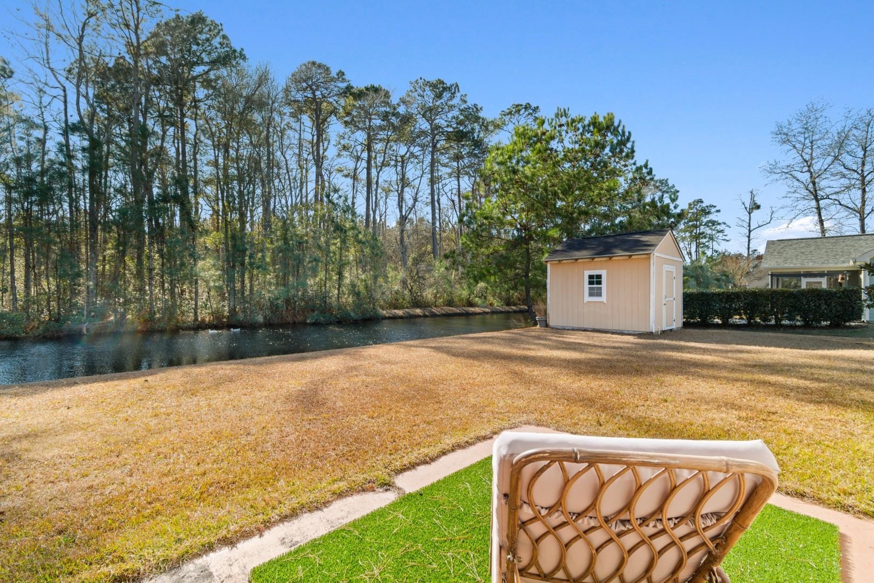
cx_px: 437
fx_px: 364
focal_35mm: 15
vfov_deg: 77.3
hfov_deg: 100.4
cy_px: 292
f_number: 5
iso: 100
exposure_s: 1/100
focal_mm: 10
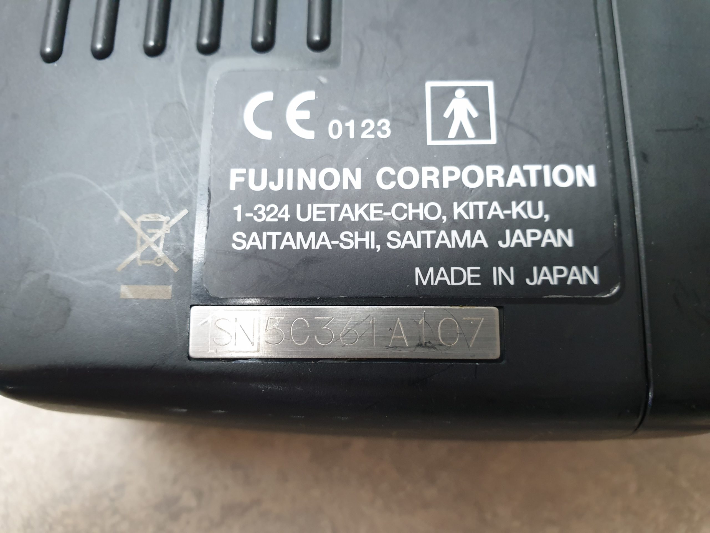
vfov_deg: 53.1
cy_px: 266
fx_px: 533
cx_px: 355
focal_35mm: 26
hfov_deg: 67.3
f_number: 2.4
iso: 320
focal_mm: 4.3
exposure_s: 1/50
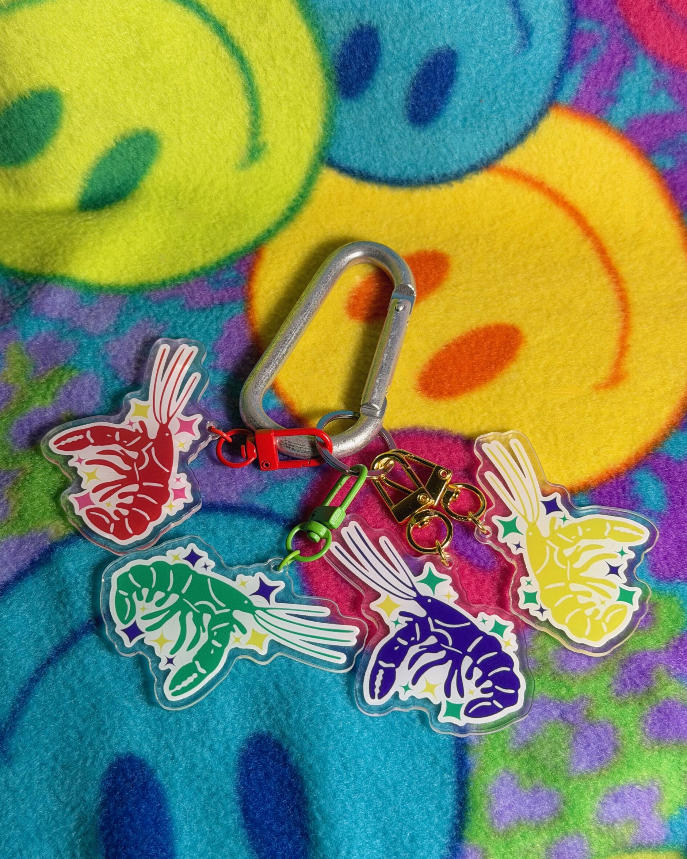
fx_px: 1296
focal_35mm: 51
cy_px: 462
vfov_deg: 36.6
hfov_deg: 29.7
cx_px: 337
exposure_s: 1/120
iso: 80
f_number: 1.78
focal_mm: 6.76
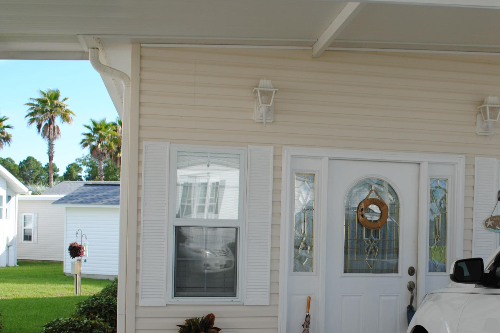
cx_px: 358
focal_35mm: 50
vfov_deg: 26.8
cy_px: 219
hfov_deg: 38.8
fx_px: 694
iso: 100
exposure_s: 1/160
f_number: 6.3
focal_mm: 20
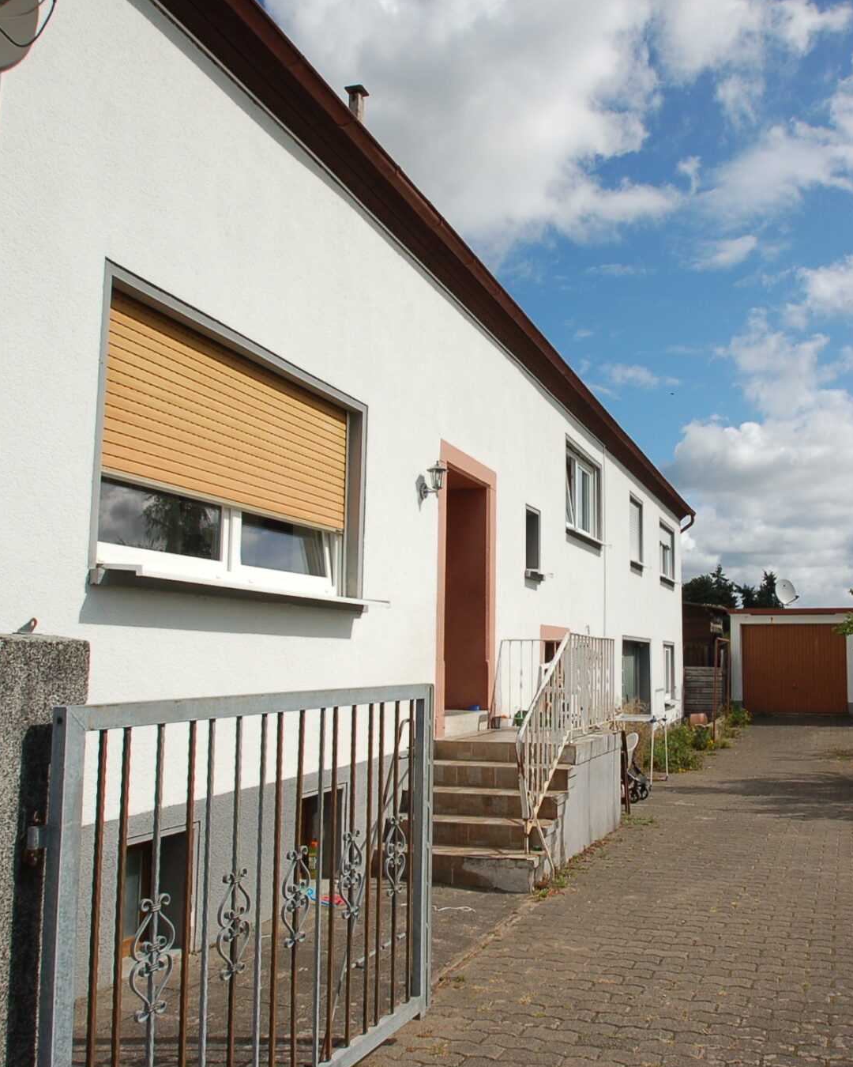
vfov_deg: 62.7
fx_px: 874
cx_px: 565
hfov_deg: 51.1
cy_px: 534
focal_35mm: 28
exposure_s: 1/500
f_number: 11
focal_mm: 13
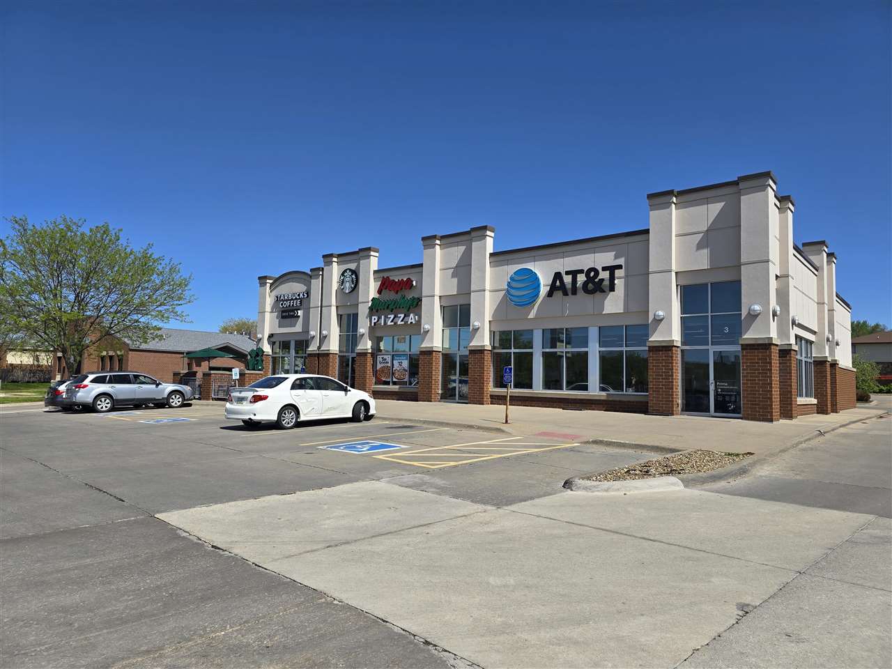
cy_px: 334
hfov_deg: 73.9
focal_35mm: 23
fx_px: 593
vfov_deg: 58.9
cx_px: 446
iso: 12
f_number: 1.7
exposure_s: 1/1202
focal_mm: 6.3
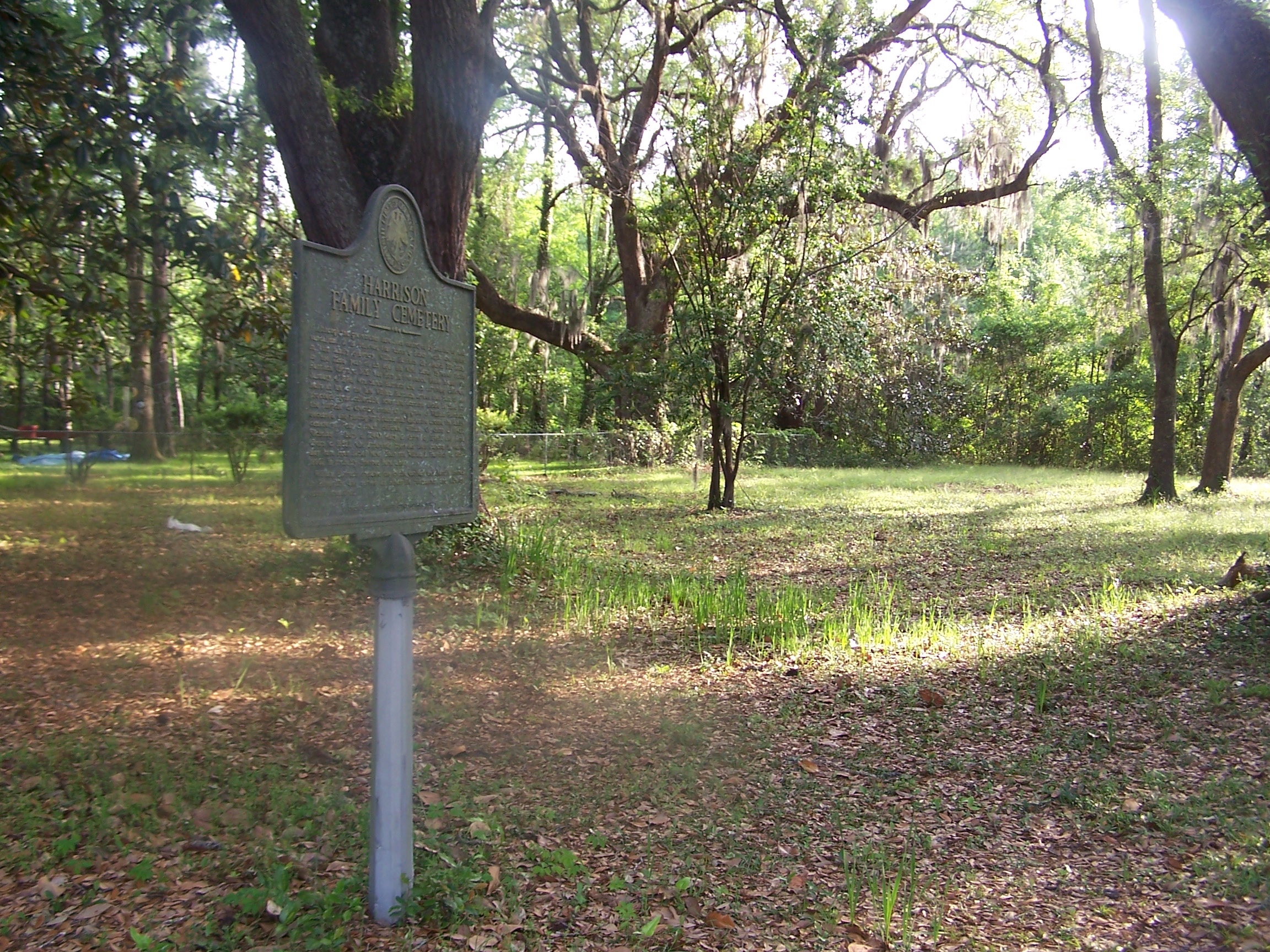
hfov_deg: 49.0
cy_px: 476
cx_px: 635
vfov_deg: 37.7
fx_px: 1394
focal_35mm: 38
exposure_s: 1/60
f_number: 2.8
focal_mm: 6.3
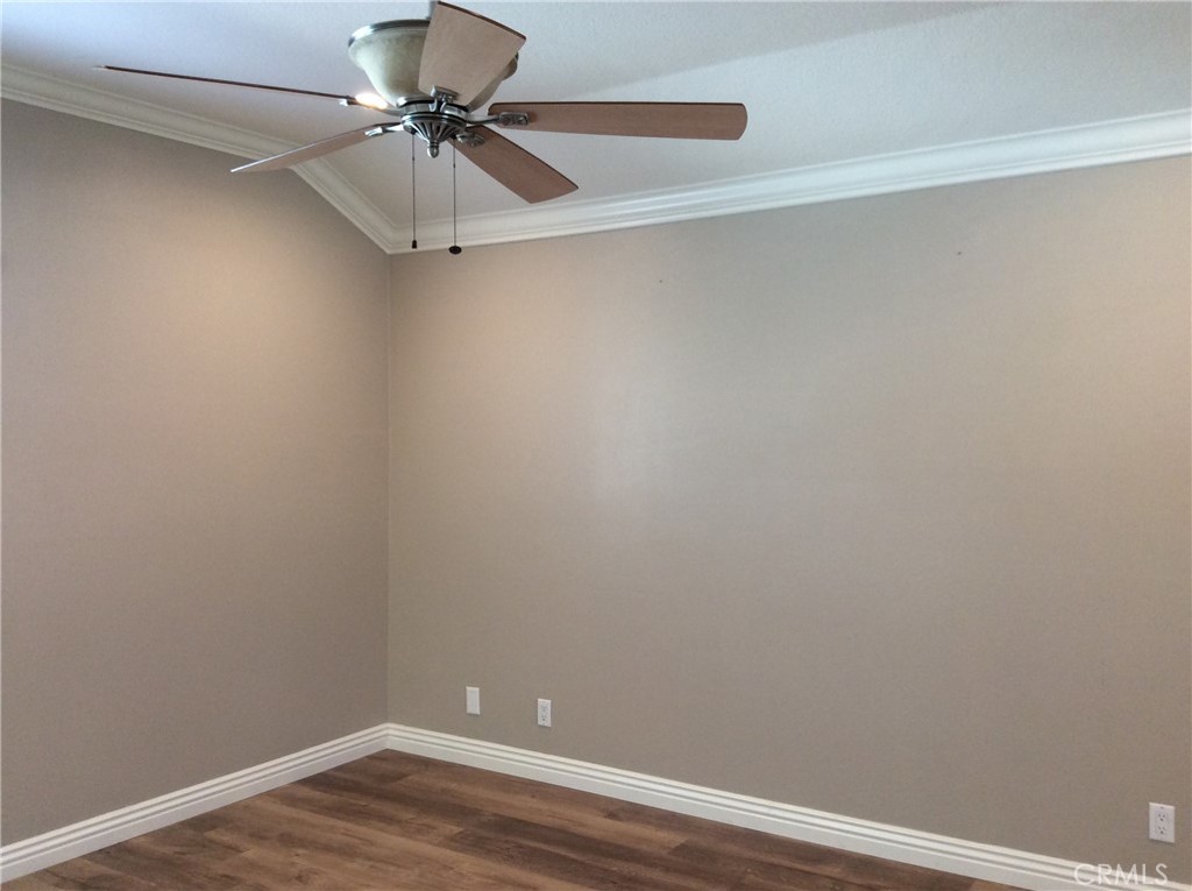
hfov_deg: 56.9
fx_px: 1100
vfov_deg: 44.1
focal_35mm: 32
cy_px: 446
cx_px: 596
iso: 64
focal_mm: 3.3
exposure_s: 1/24
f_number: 2.4
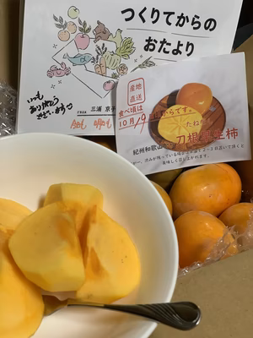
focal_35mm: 52
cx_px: 126
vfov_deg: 36.8
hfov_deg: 28.0
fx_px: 507
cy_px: 169
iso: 160
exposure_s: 1/50
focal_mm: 6
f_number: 2.4
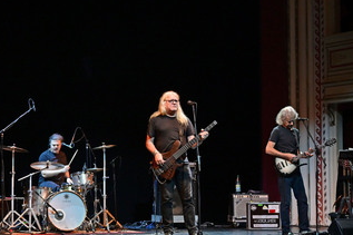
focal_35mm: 81
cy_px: 127
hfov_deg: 24.9
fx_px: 794
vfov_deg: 16.8
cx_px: 112
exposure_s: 1/250
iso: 5000
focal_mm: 57
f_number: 2.8
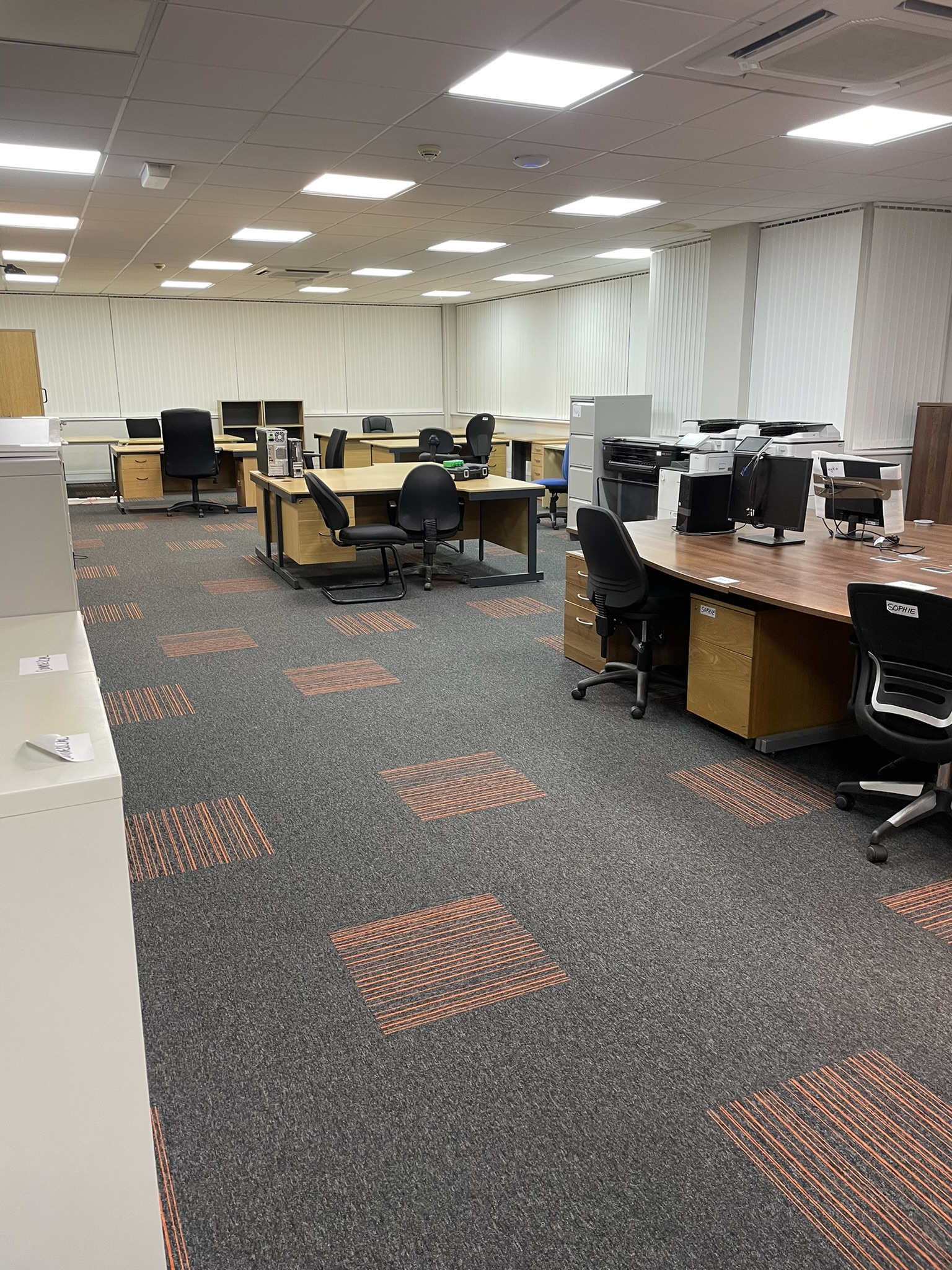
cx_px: 476
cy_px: 635
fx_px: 953
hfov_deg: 53.1
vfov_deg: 67.3
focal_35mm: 26
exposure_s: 1/50
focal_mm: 4.2
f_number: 1.6
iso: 100
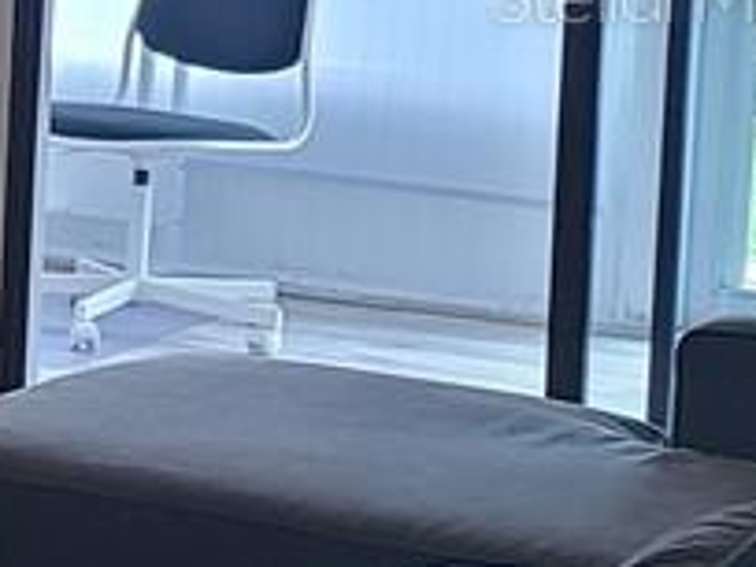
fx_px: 4281
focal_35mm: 196
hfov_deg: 7.5
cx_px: -2123
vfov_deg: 7.5
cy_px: -7
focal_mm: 7
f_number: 1.8
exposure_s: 1/60
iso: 100
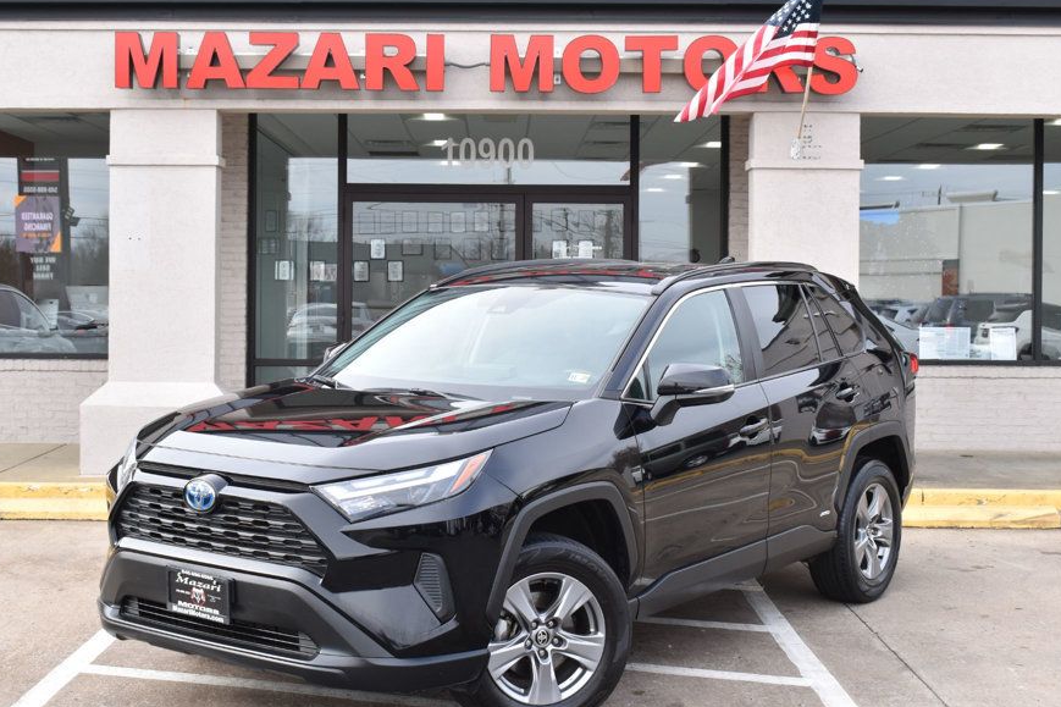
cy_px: 325
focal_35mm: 53
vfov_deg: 25.5
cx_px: 488
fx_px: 1562
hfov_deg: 37.5
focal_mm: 30
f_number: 8
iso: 400
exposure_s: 1/200
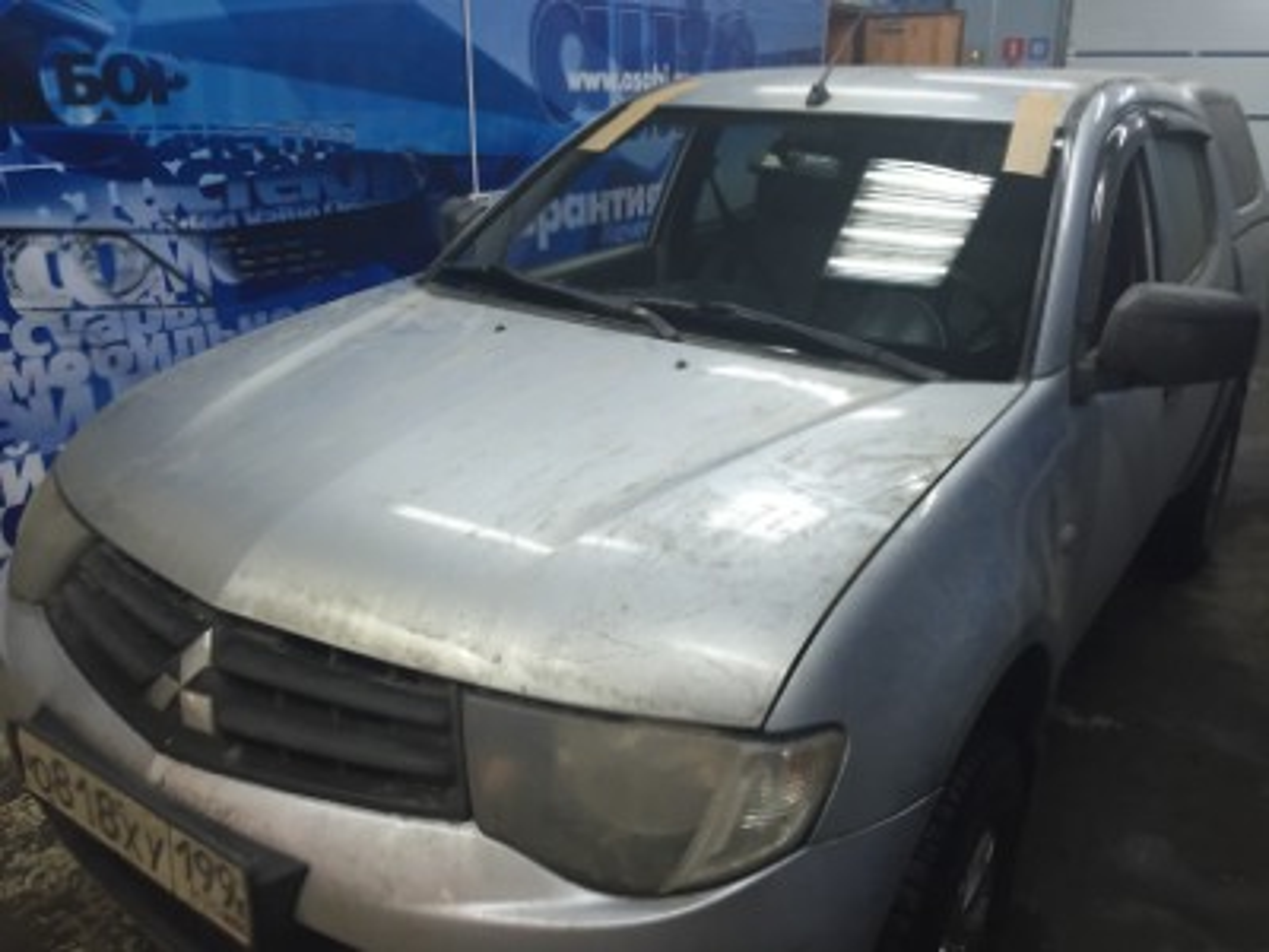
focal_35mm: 29
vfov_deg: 48.2
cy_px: 476
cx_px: 634
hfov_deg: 61.7
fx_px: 1063
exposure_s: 1/33
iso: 100
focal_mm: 4.15
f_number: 2.2
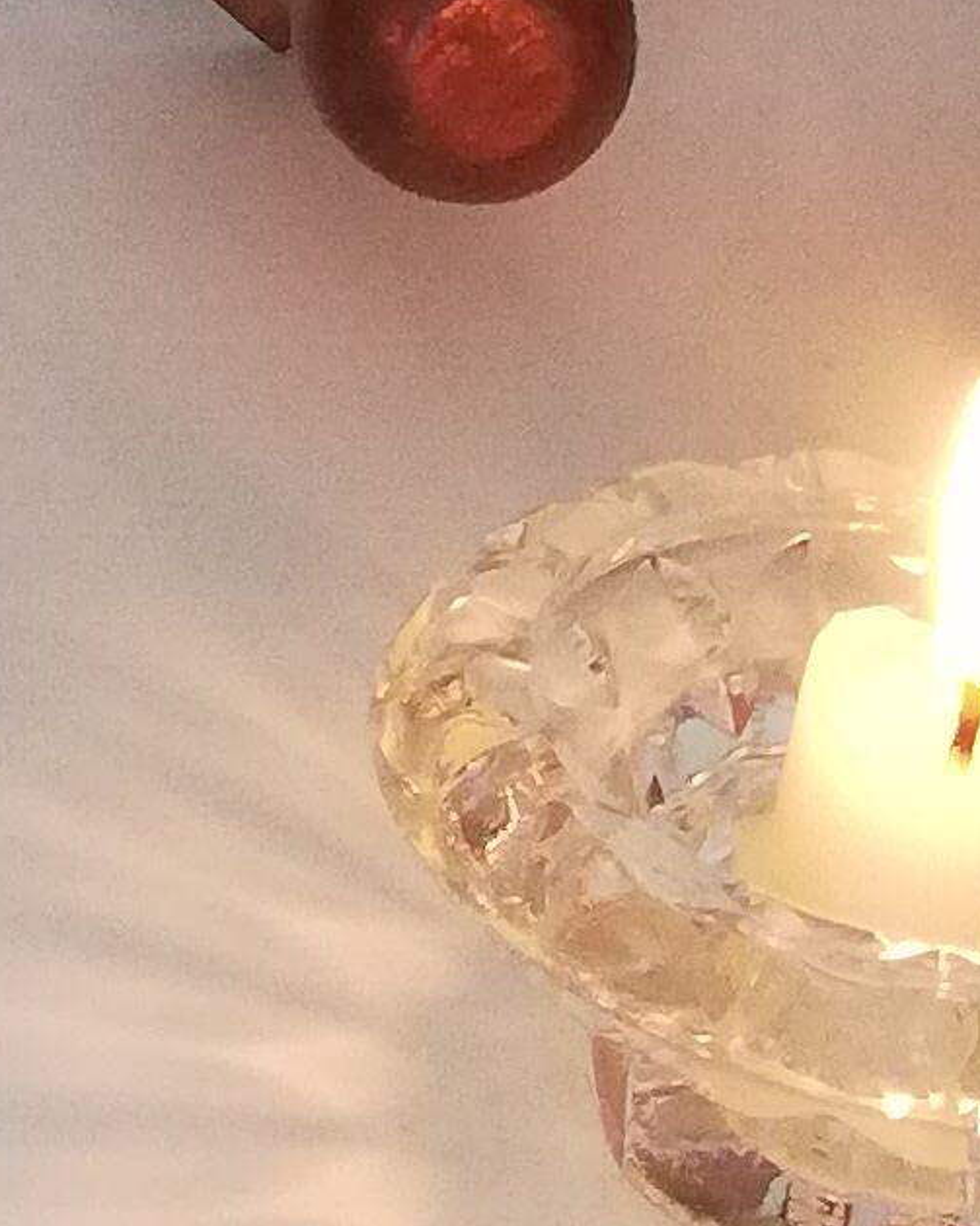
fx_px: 6745
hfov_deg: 7.9
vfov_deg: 9.6
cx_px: -1083
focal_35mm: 186
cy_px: -1314
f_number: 2.2
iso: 160
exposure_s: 1/33.3
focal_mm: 3.81
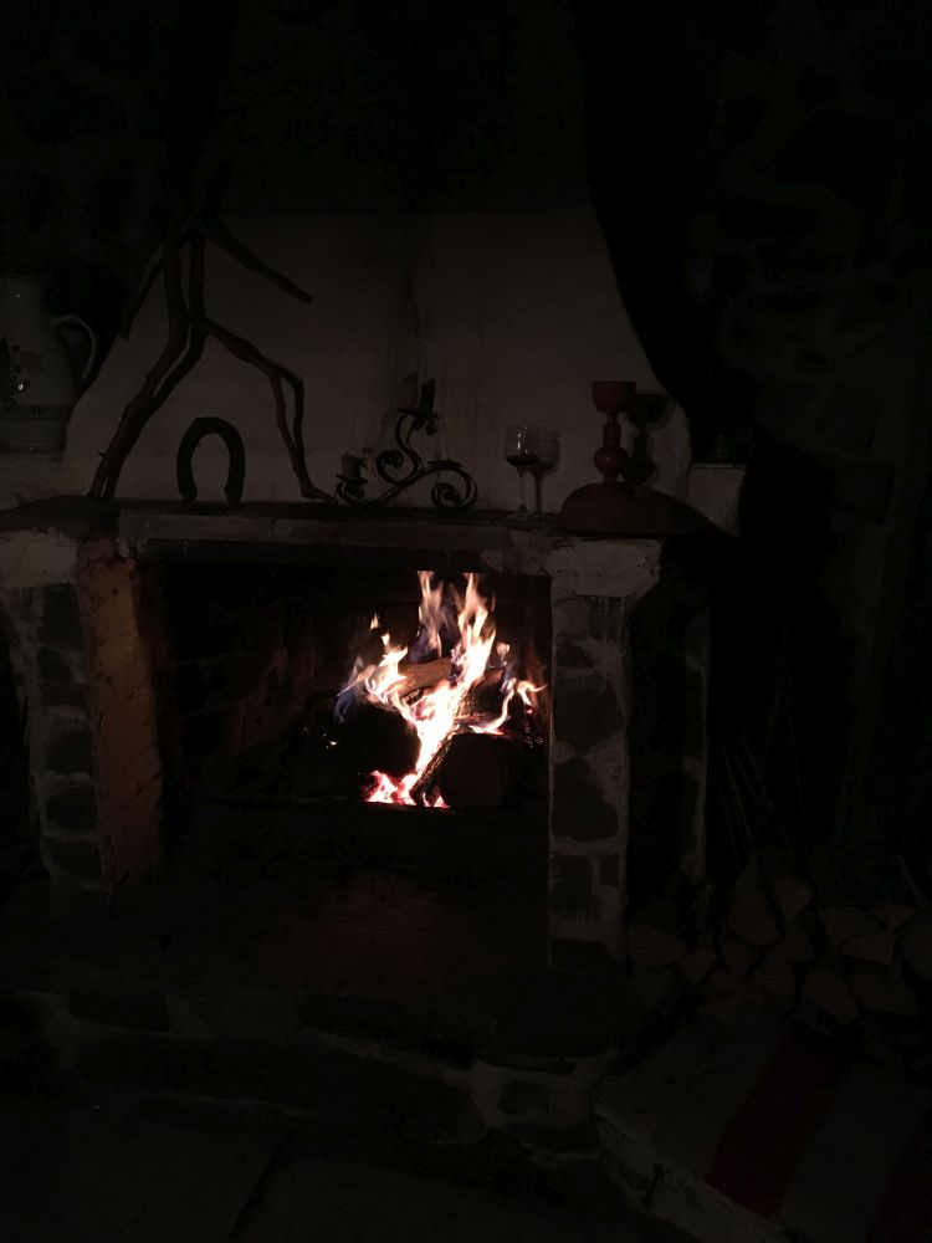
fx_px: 1041
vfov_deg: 61.7
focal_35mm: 29
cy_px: 622
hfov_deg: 48.2
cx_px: 466
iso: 200
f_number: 2.2
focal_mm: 4.15
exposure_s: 1/25
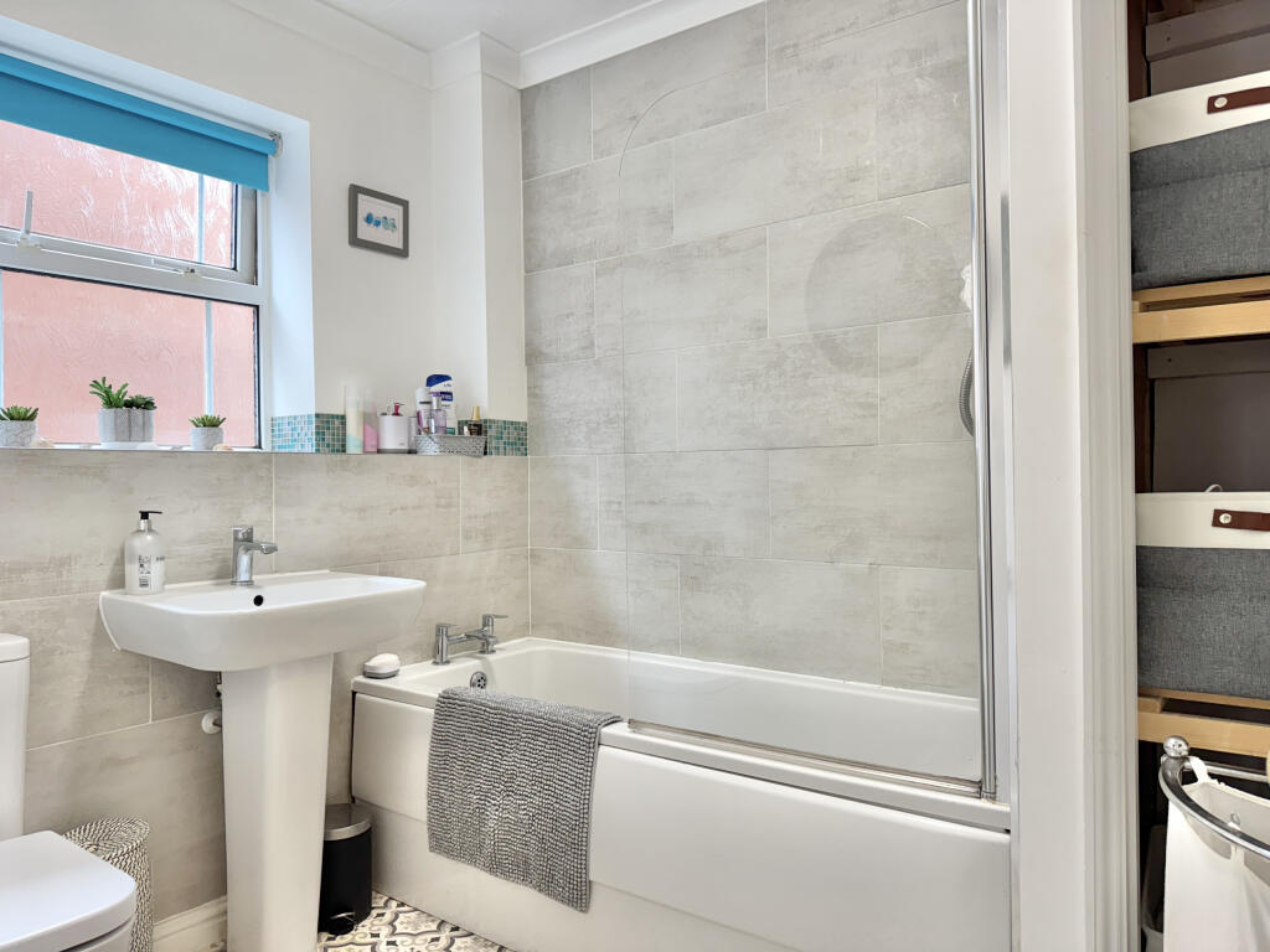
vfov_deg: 56.8
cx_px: 635
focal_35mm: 24
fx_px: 881
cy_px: 476
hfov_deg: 71.6
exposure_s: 1/100
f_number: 1.78
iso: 80
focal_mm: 6.76
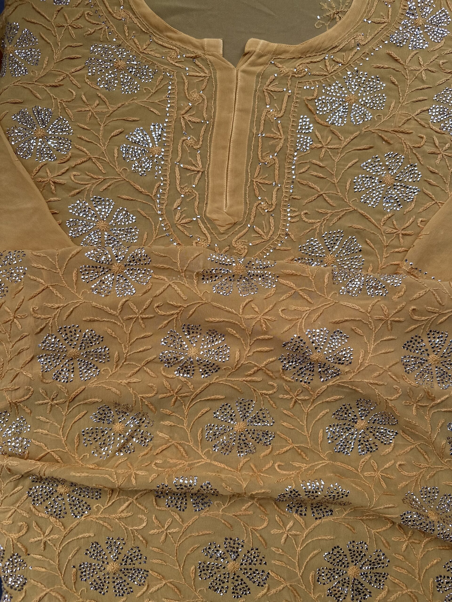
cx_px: 226
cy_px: 301
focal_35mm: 24
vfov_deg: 71.6
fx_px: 418
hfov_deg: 56.8
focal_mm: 6.86
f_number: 1.78
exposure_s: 1/121
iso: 80
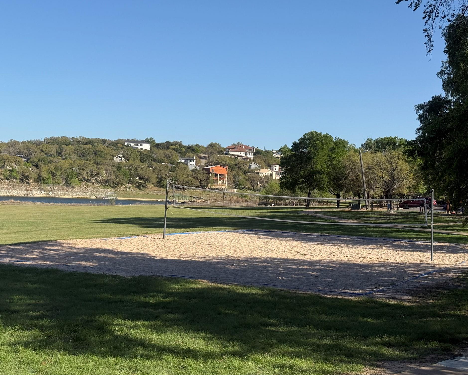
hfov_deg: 36.7
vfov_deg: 29.7
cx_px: 227
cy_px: 187
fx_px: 706
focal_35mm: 51
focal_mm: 6.76
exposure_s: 1/4587
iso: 64
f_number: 1.78
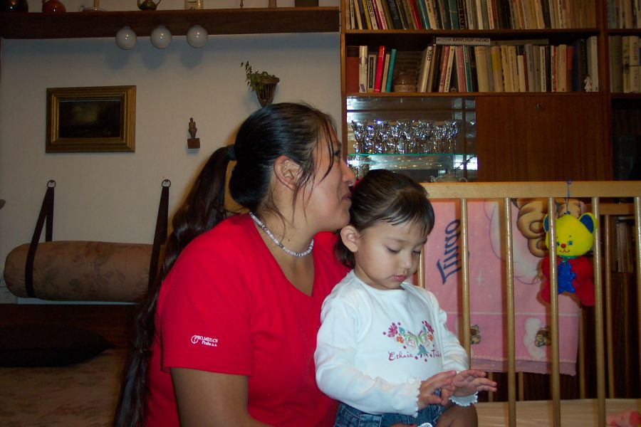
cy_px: 214
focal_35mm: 38
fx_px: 677
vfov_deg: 35.1
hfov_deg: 50.7
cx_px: 320
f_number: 2.8
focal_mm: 8
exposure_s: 1/30
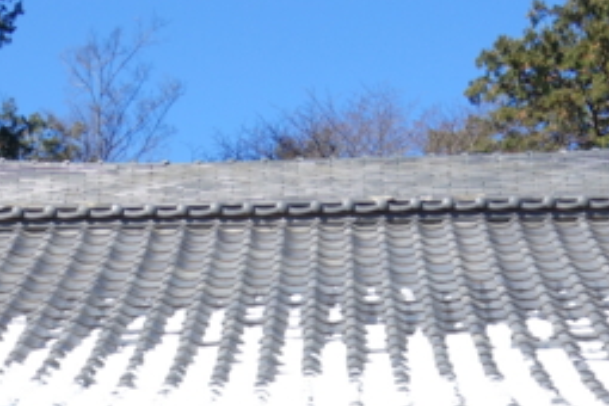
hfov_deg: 23.1
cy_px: 634
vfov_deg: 14.4
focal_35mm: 88
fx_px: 1489
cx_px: 306
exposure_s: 1/320
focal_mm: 10.4
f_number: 5.6
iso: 125
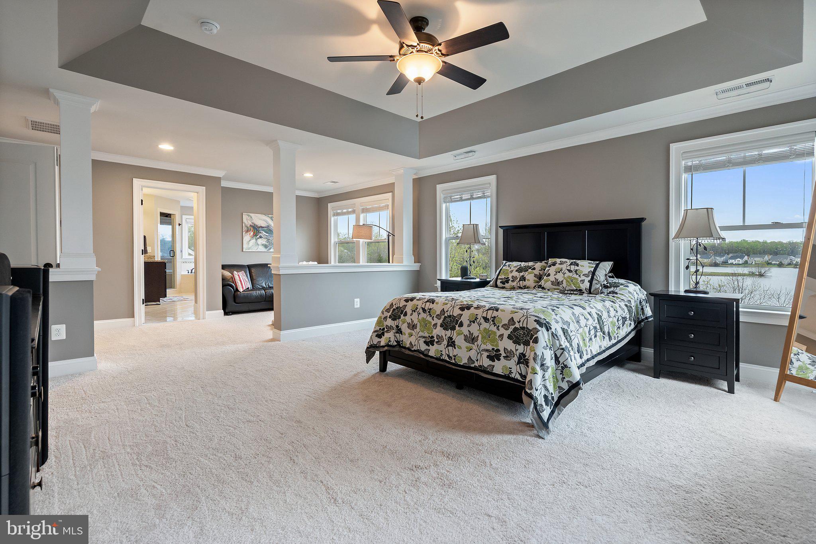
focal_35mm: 16
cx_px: 408
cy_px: 272
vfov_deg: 73.8
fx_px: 363
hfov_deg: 96.7
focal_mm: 16
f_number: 8
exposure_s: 1/4
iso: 500
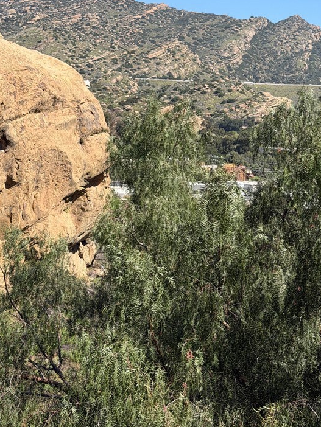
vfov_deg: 27.6
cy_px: 149
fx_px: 865
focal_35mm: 70
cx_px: 220
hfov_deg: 20.9
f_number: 1.78
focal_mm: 6.76
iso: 64
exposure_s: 1/3534
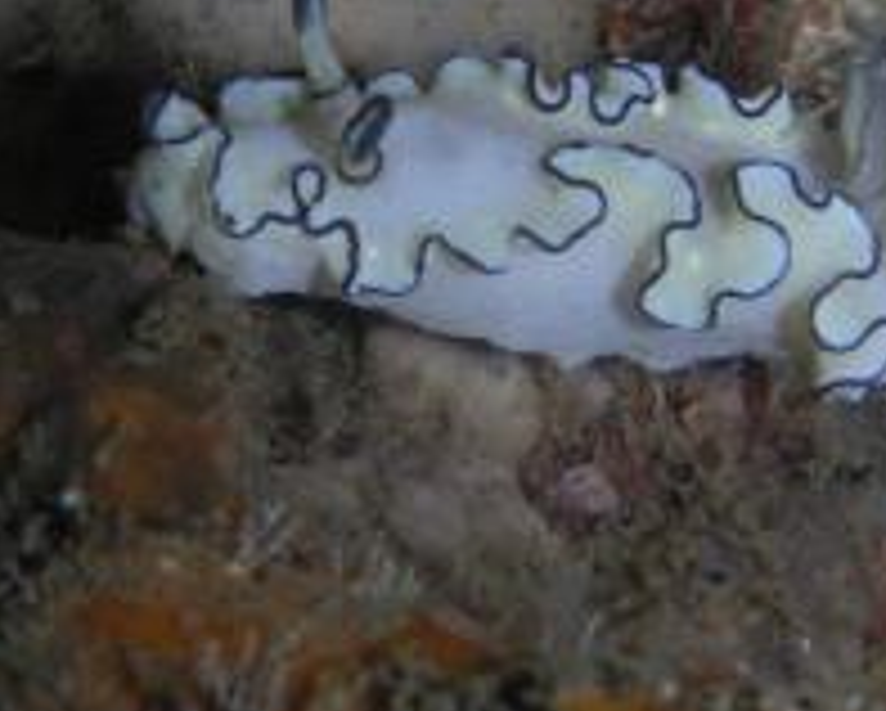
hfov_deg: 23.7
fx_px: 2100
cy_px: 133
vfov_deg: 19.0
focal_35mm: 80
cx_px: 578
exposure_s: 1/45
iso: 160
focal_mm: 6
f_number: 6.7
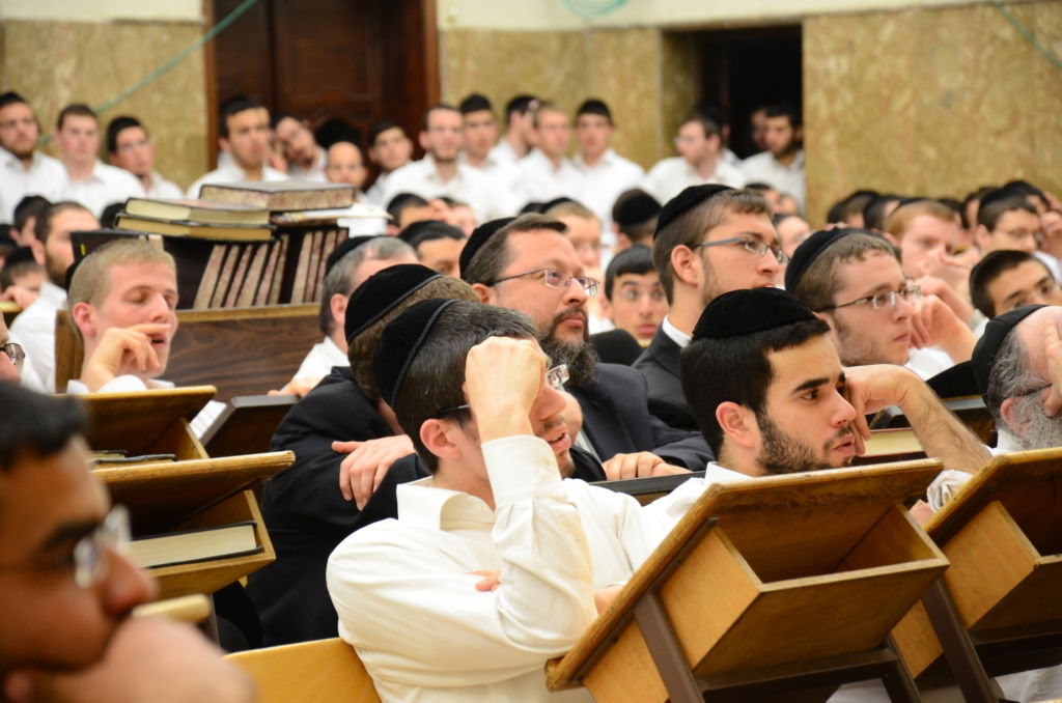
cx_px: 531
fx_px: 4636
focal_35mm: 158
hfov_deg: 13.1
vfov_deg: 8.7
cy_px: 352
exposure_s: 1/100
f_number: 5.6
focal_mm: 105
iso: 800
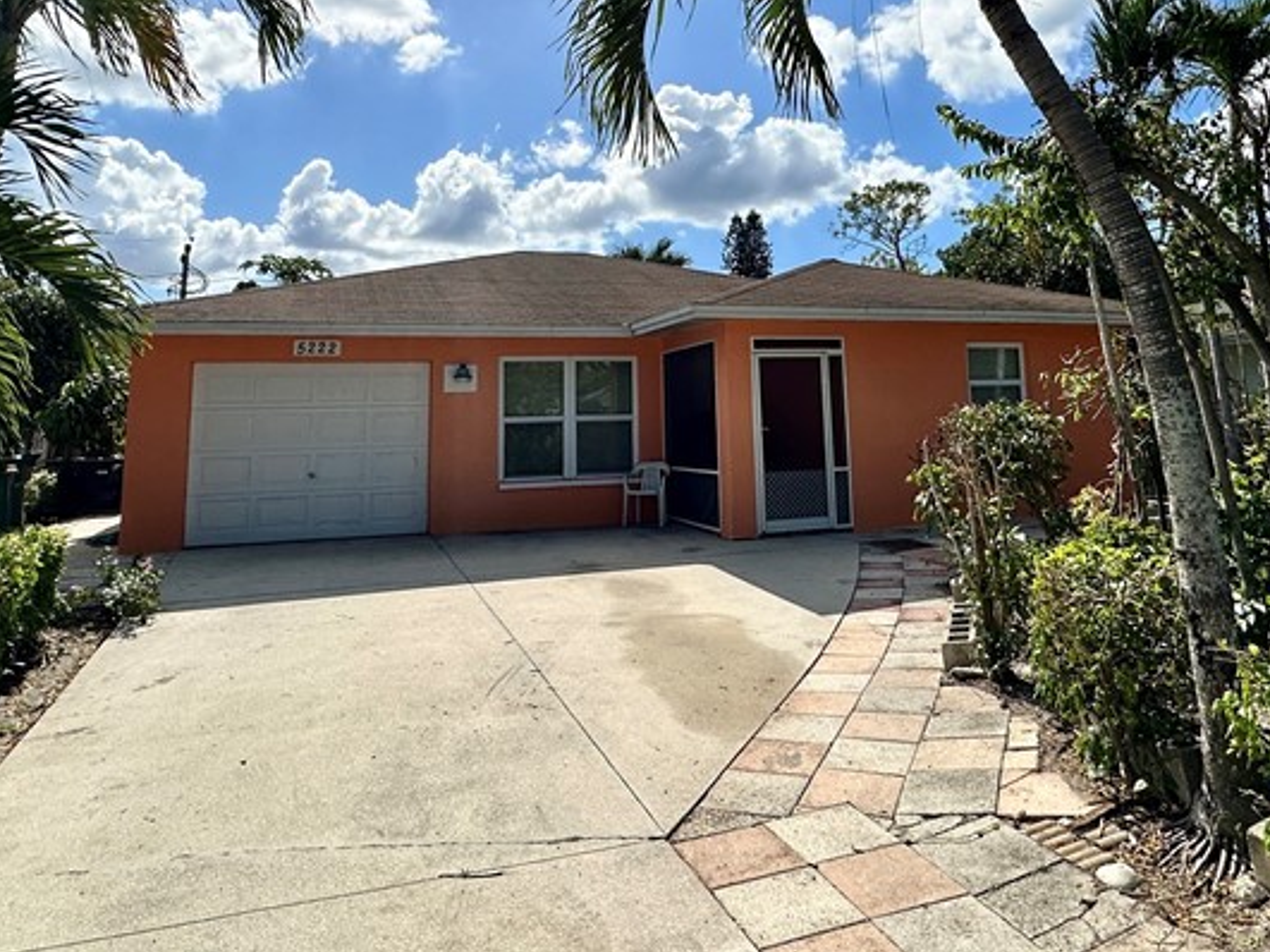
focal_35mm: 27
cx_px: 679
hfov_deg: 65.3
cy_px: 266
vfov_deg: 49.7
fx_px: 990
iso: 50
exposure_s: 1/5556
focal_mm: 2.22
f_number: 2.2
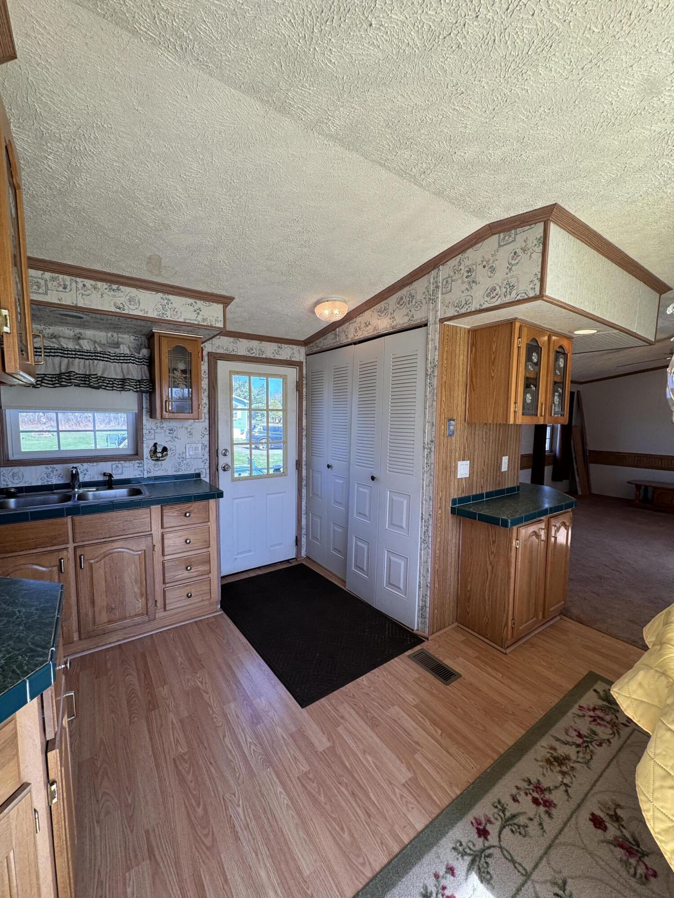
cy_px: 449
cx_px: 337
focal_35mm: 14
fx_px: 363
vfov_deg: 102.1
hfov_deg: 85.7
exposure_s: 1/139
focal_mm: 2.22
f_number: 2.2
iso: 40
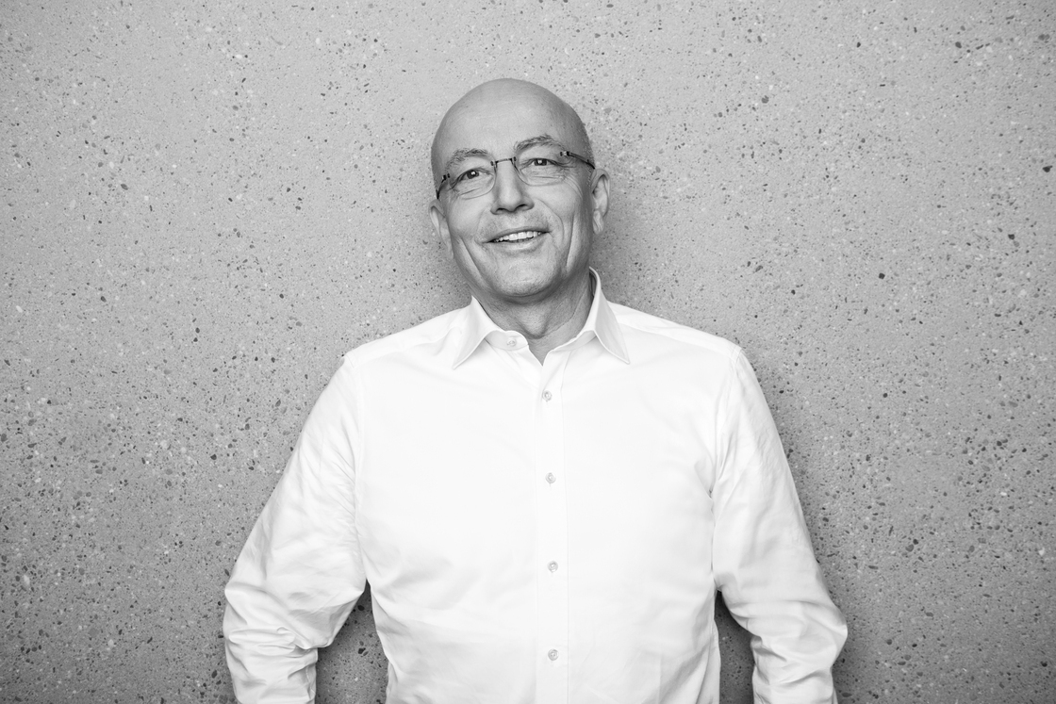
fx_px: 1408
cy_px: 352
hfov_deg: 41.1
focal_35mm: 48
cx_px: 528
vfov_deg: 28.1
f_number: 5.6
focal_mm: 48
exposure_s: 1/200
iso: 100
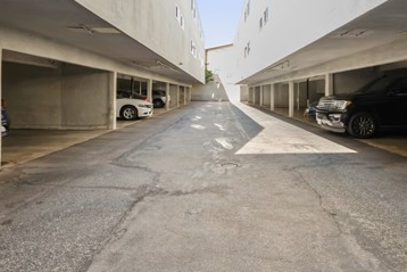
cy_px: 108
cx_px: 230
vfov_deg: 51.0
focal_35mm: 25
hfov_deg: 71.2
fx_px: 283
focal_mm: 14
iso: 100
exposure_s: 1/15
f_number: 14
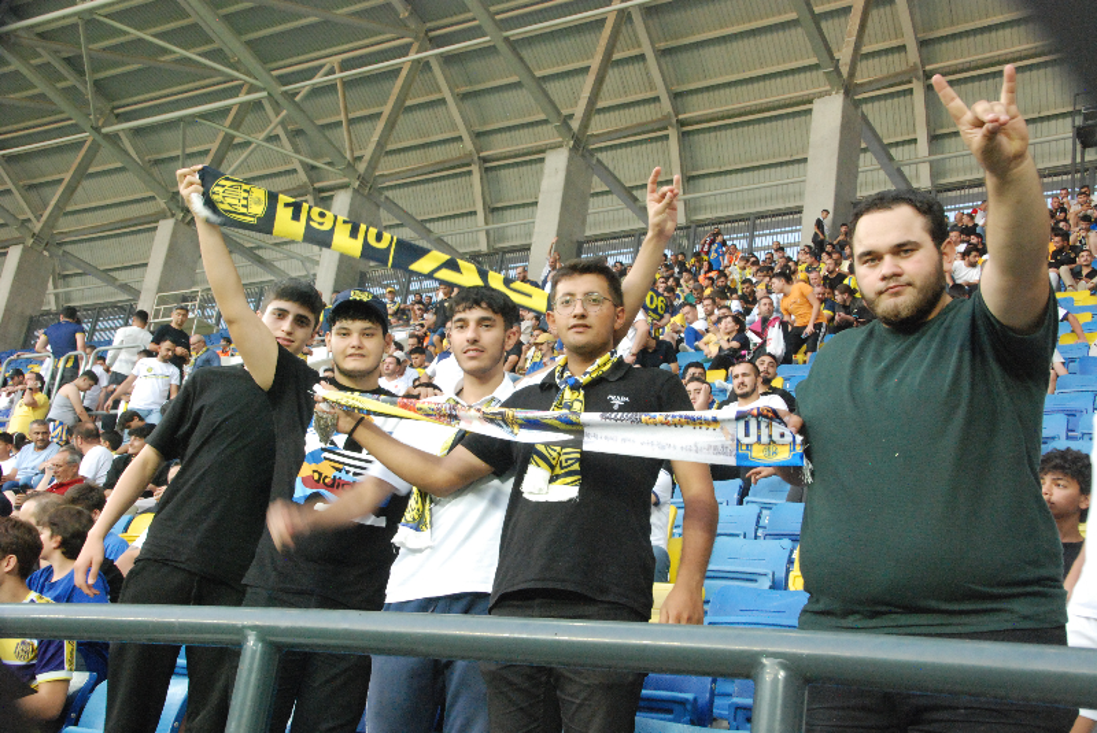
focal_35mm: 42
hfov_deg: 46.4
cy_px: 366
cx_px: 548
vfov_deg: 32.0
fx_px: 1281
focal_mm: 28
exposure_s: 1/30
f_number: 13
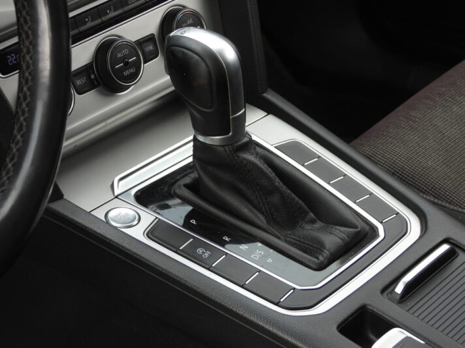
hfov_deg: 17.1
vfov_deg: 12.9
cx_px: 232
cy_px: 174
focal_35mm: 115
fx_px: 1545
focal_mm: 20.7
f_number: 4
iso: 100
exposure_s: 1/100
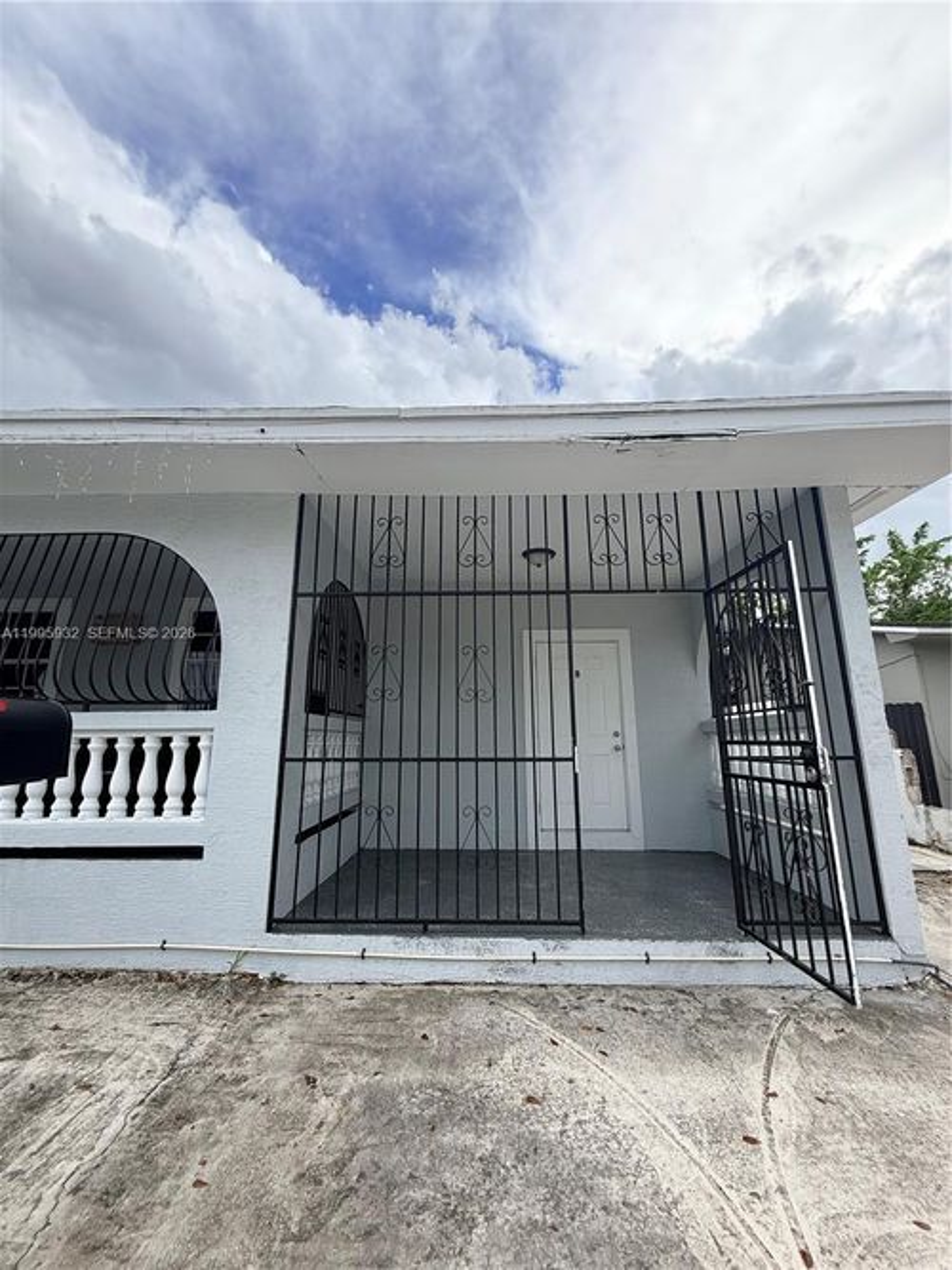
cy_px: 635
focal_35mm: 14
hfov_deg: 85.7
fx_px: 514
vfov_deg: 102.1
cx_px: 476
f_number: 2.2
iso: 64
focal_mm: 2.22
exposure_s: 1/694
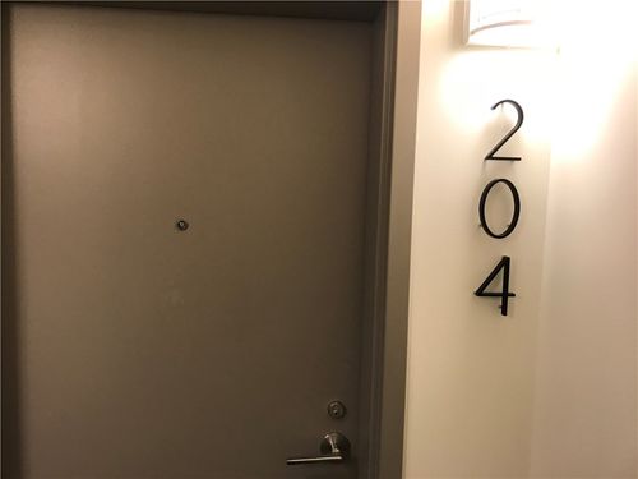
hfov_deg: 63.4
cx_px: 319
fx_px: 516
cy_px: 240
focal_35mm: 28
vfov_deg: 49.7
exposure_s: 1/30
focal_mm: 3.99
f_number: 1.8
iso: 25
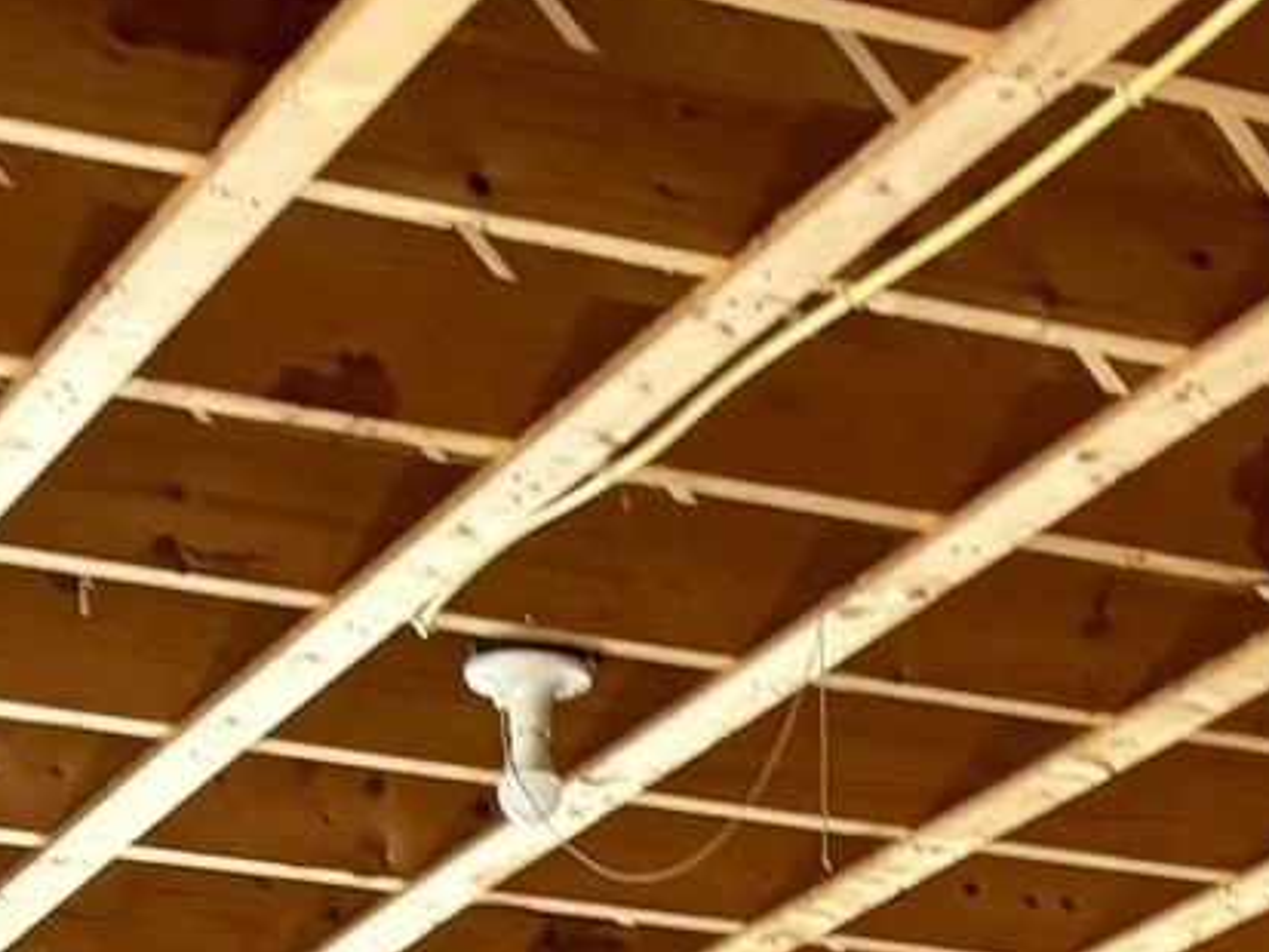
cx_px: 968
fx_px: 4730
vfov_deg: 10.3
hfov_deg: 15.2
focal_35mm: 129
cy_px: 2137
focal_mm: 5.96
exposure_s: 1/60
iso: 160
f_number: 1.6
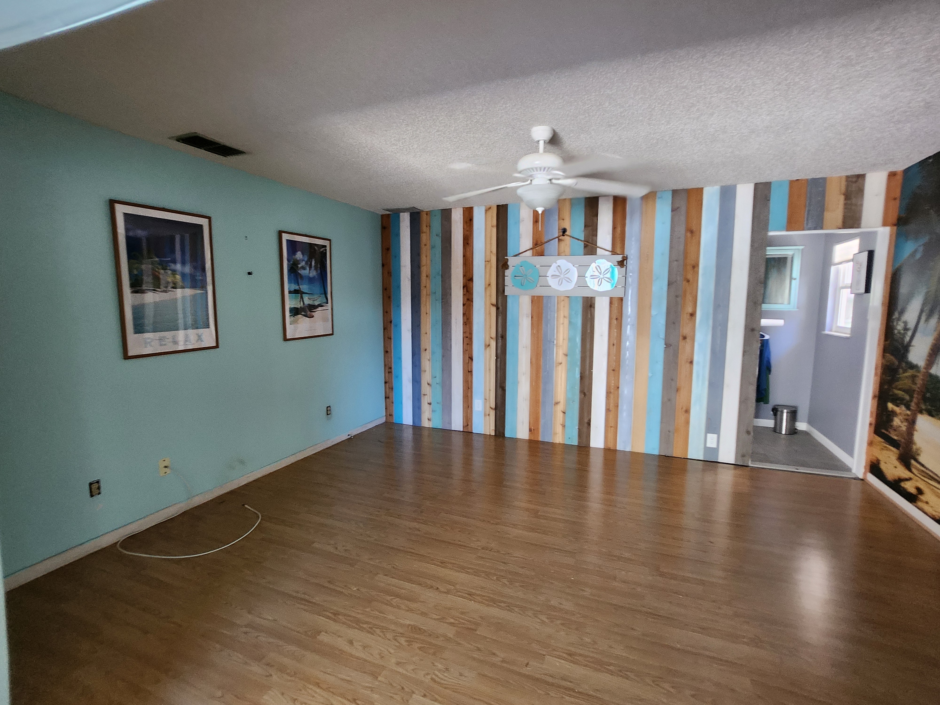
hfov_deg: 106.2
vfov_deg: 89.9
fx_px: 353
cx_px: 470
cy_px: 352
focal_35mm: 13
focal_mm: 1.7
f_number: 2.2
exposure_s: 1/33.3
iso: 320
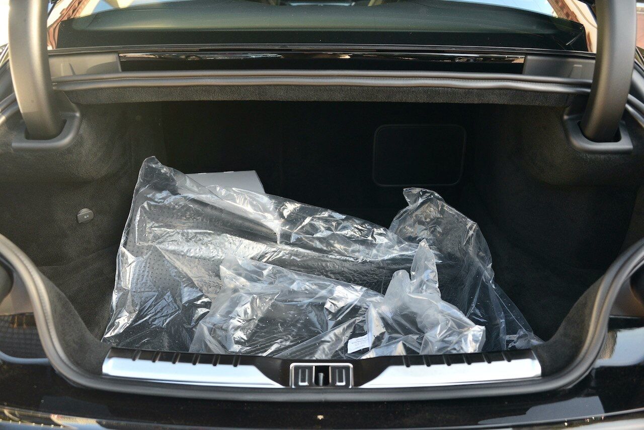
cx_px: 322
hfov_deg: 54.4
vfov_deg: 37.9
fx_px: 626
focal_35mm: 35
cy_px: 215
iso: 800
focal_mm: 35
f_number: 3.8
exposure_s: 1/320
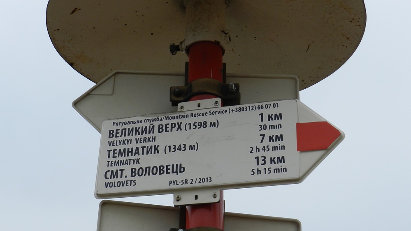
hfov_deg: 31.4
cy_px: 143
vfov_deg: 18.0
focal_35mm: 67
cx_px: 209
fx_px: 730
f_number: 4.6
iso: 160
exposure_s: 1/1250
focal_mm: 10.7
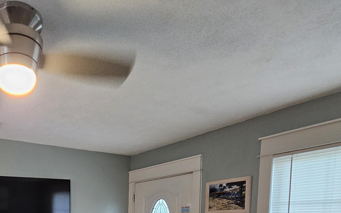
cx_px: 43
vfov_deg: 40.3
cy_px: 232
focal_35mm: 25
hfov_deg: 62.5
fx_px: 232
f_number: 2.2
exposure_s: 1/60
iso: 400
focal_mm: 2.2
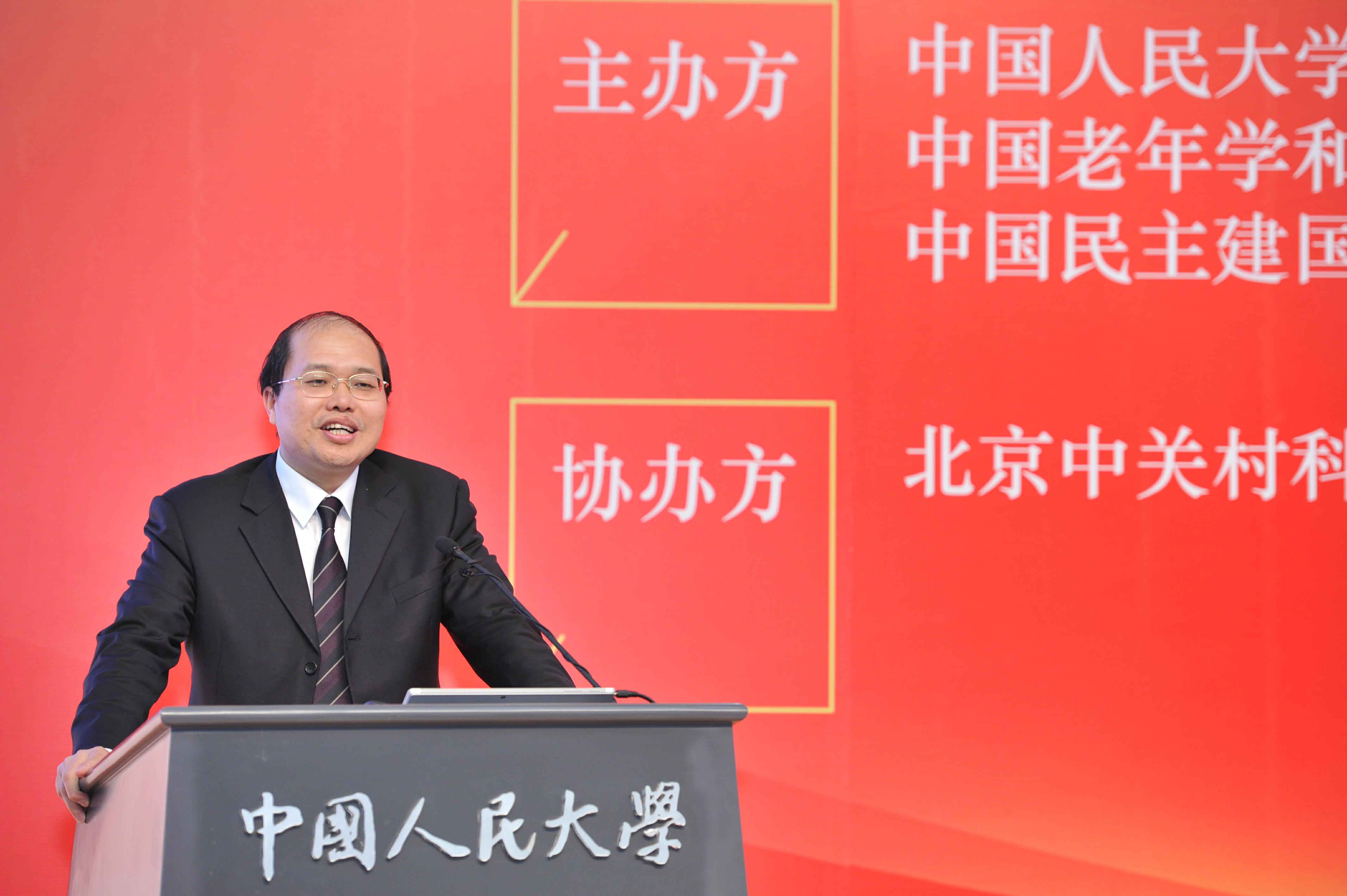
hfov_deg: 15.8
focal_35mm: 130
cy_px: 448
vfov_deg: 10.5
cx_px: 674
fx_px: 4861
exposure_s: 1/100
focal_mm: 130
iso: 1250
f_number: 3.5
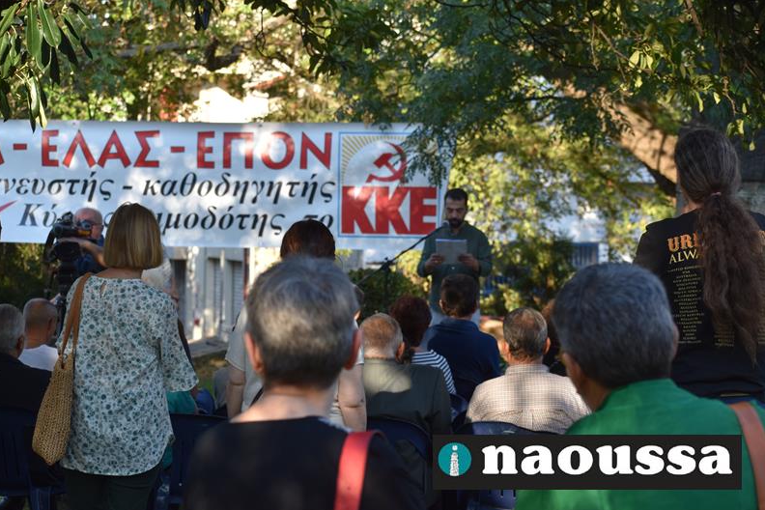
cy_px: 256
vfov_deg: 12.9
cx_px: 380
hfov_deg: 19.3
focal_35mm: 106
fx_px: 2252
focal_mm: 70
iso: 200
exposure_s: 1/250
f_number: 6.3
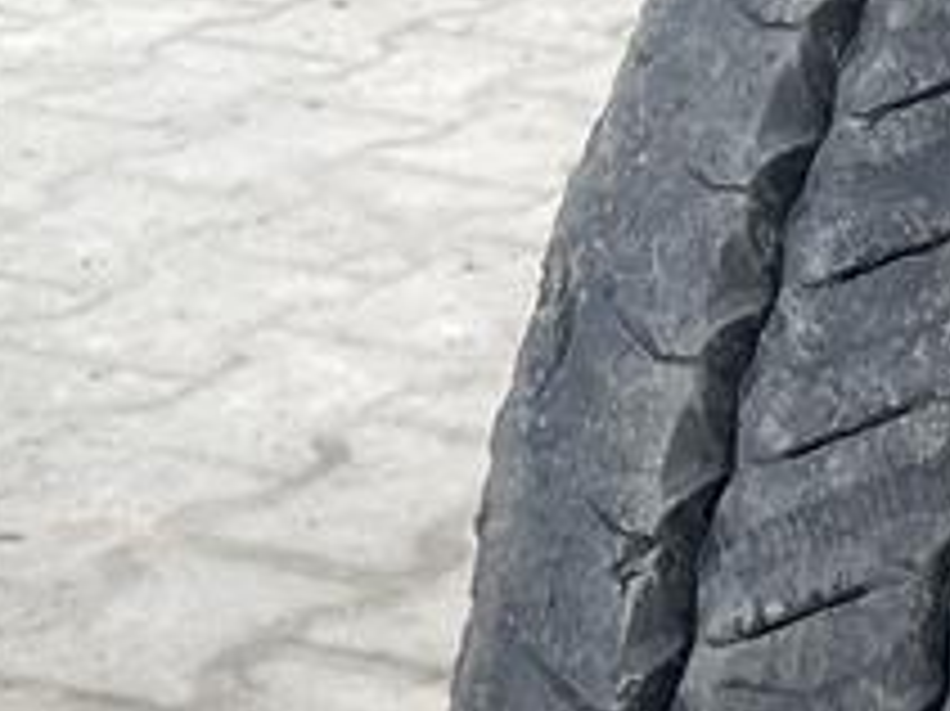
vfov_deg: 9.8
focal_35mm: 148
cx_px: 1229
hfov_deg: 12.9
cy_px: 904
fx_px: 4059
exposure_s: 1/277
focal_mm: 4.2
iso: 32
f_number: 1.6
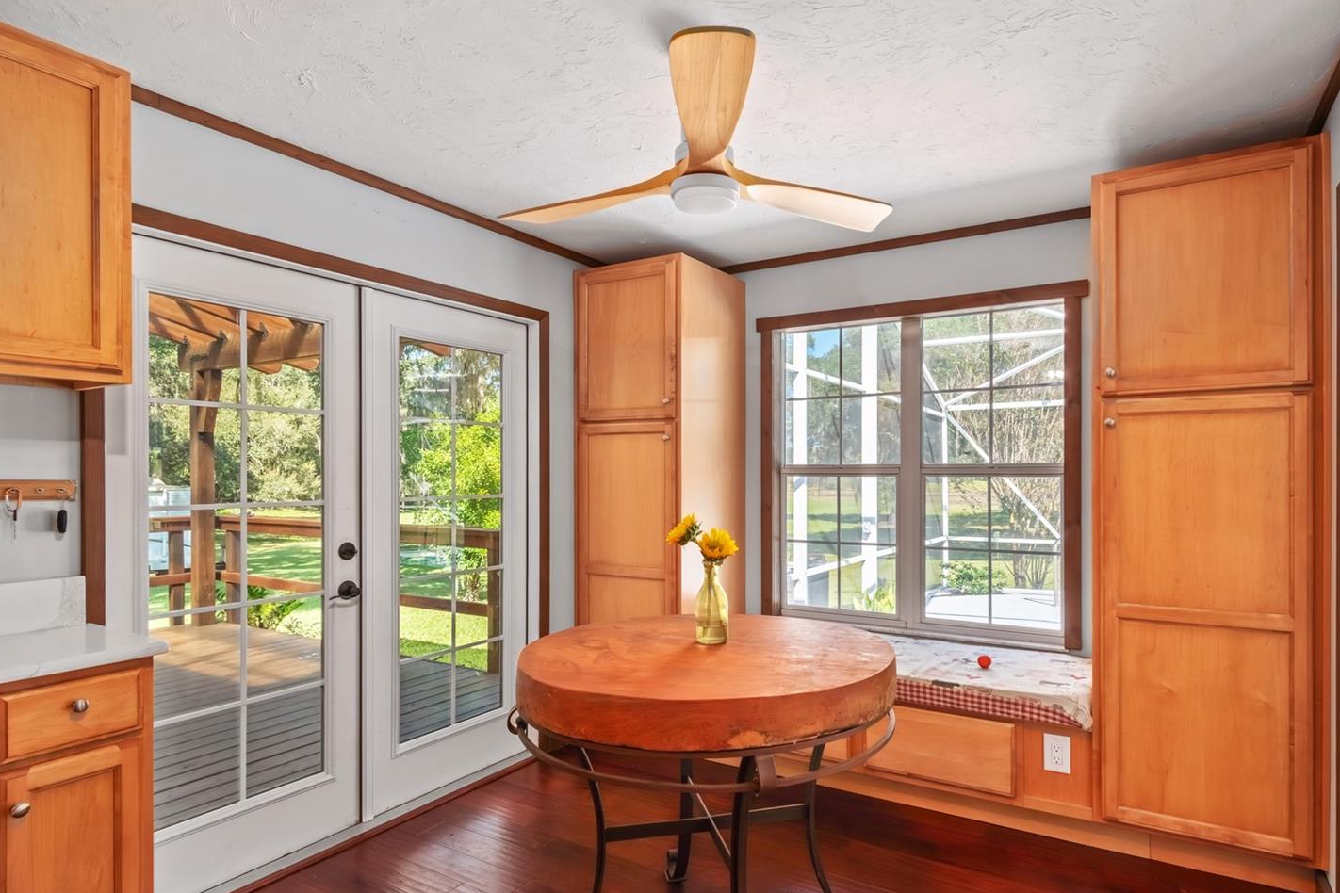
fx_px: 691
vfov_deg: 65.7
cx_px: 715
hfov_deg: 88.1
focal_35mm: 19
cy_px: 469
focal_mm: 11
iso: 250
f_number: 9
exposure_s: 1/20
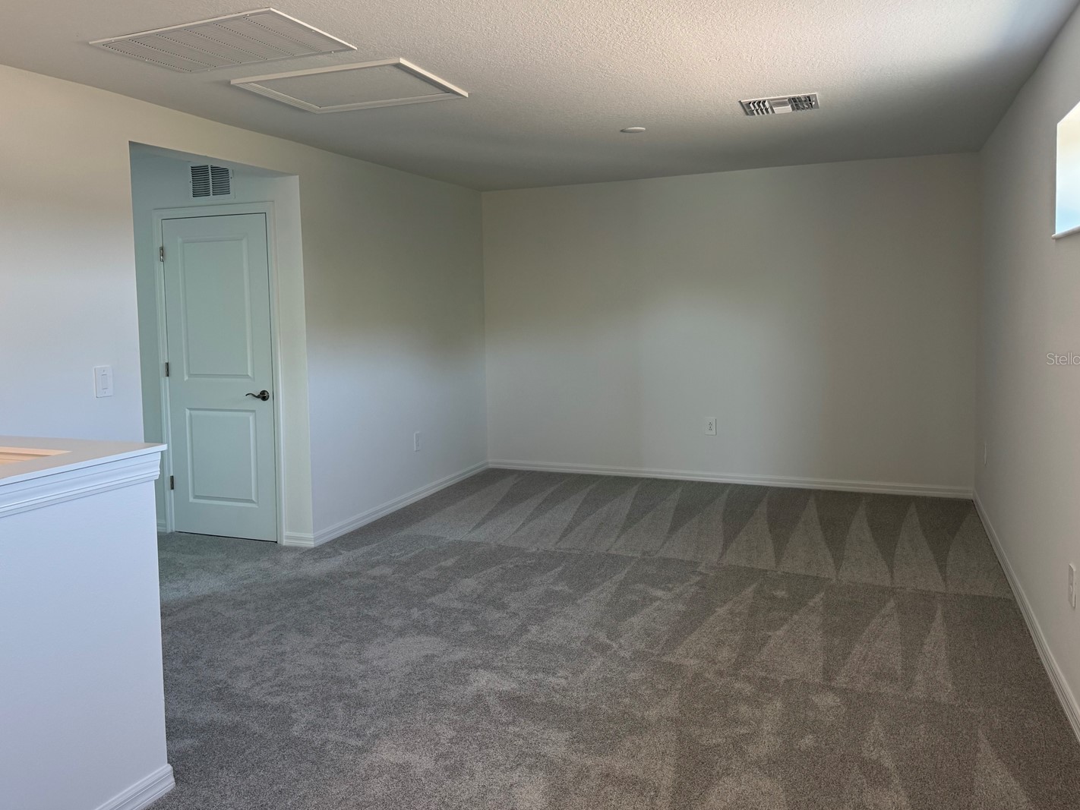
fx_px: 843
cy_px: 358
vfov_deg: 51.3
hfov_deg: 65.3
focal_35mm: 27
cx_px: 510
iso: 200
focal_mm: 6.76
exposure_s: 1/120
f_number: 1.78
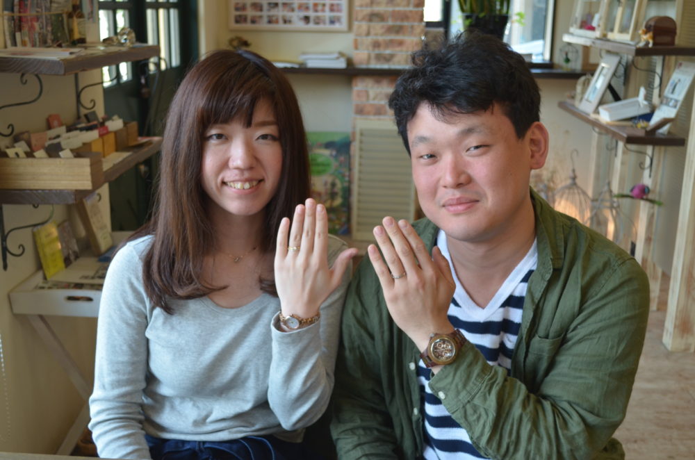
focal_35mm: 44
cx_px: 348
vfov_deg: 30.7
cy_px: 230
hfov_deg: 45.0
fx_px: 838
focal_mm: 29
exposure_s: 1/125
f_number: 4.5
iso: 400
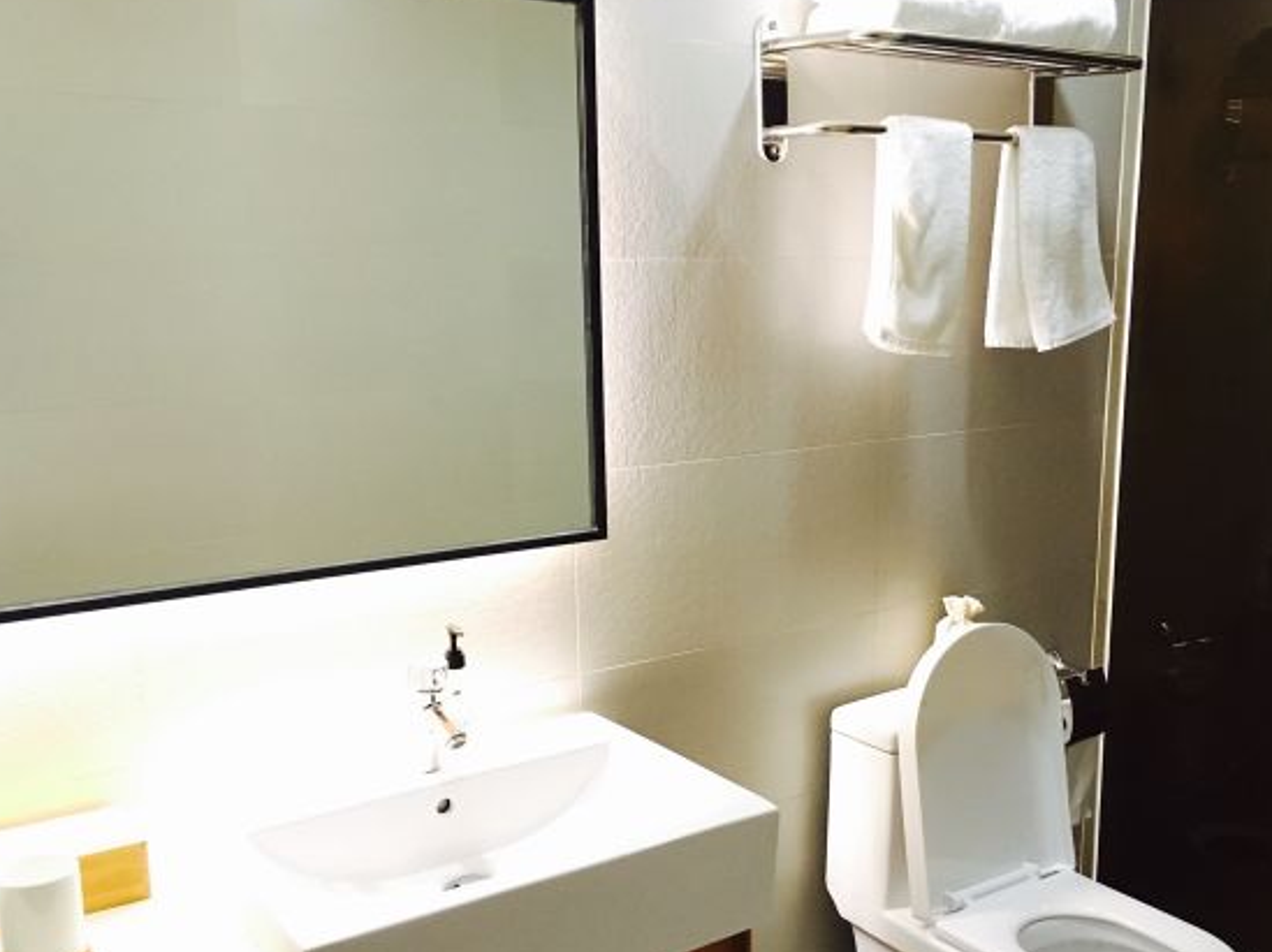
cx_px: 737
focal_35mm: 37
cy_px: 573
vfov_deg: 38.5
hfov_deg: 50.0
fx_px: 1359
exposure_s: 1/17
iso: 250
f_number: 2.2
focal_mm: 4.15
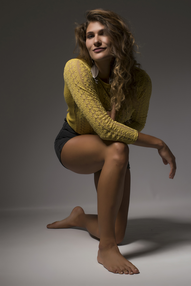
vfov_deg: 38.9
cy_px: 143
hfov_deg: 26.5
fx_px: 406
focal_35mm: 51
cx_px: 96
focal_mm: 34
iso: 100
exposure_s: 1/100
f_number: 14
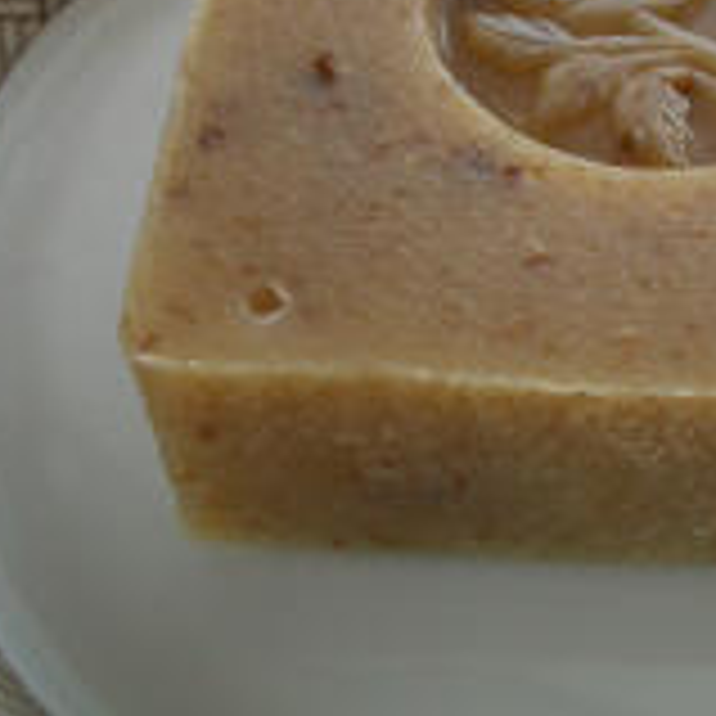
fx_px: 1732
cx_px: 612
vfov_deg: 23.0
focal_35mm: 74
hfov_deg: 22.9
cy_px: 137
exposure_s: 1/80
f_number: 2.6
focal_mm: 5.8
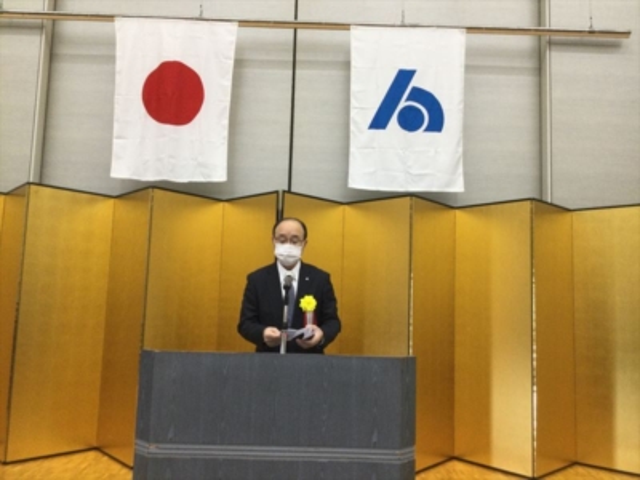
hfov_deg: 58.4
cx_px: 320
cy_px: 240
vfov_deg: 45.4
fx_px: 573
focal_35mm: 31
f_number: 2.4
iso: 40
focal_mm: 3.3
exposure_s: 1/30
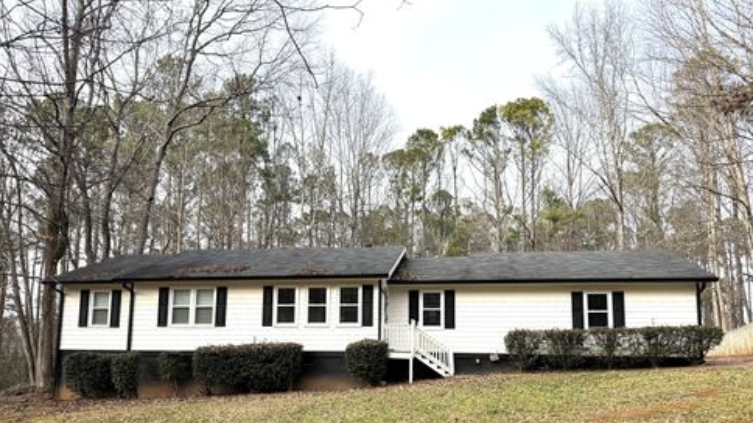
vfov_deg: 42.2
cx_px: 376
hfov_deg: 69.9
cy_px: 290
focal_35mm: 27
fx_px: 539
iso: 80
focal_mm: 6.76
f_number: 1.78
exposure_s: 1/1314
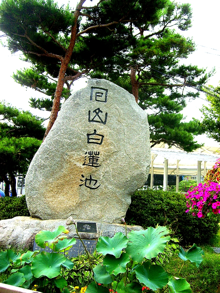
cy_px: 146
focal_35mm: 35
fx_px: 297
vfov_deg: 52.6
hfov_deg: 40.7
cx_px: 110
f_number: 2.8
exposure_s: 1/750
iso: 50
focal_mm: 5.8
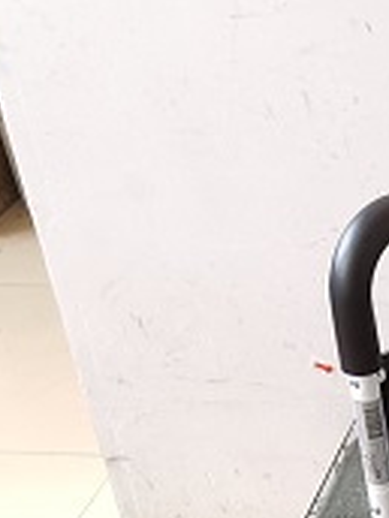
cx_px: 835
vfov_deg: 18.8
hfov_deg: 12.6
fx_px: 1498
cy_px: 589
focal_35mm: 100
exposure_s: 1/100
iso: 125
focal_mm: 4.75
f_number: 1.8
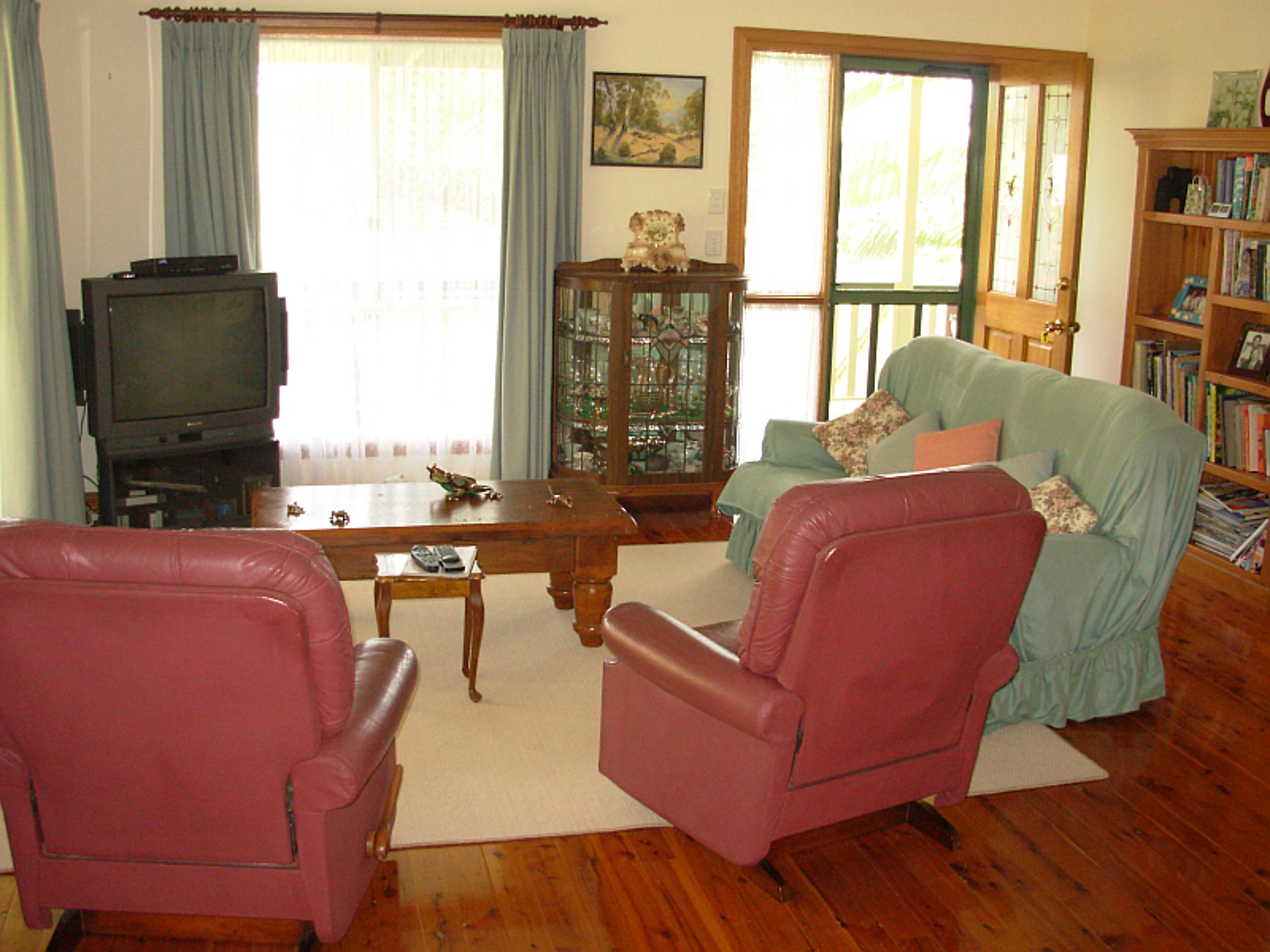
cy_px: 476
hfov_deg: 49.0
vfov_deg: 37.7
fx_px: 1394
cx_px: 635
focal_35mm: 38
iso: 122
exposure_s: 1/78.3
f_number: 2.9
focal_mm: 6.3
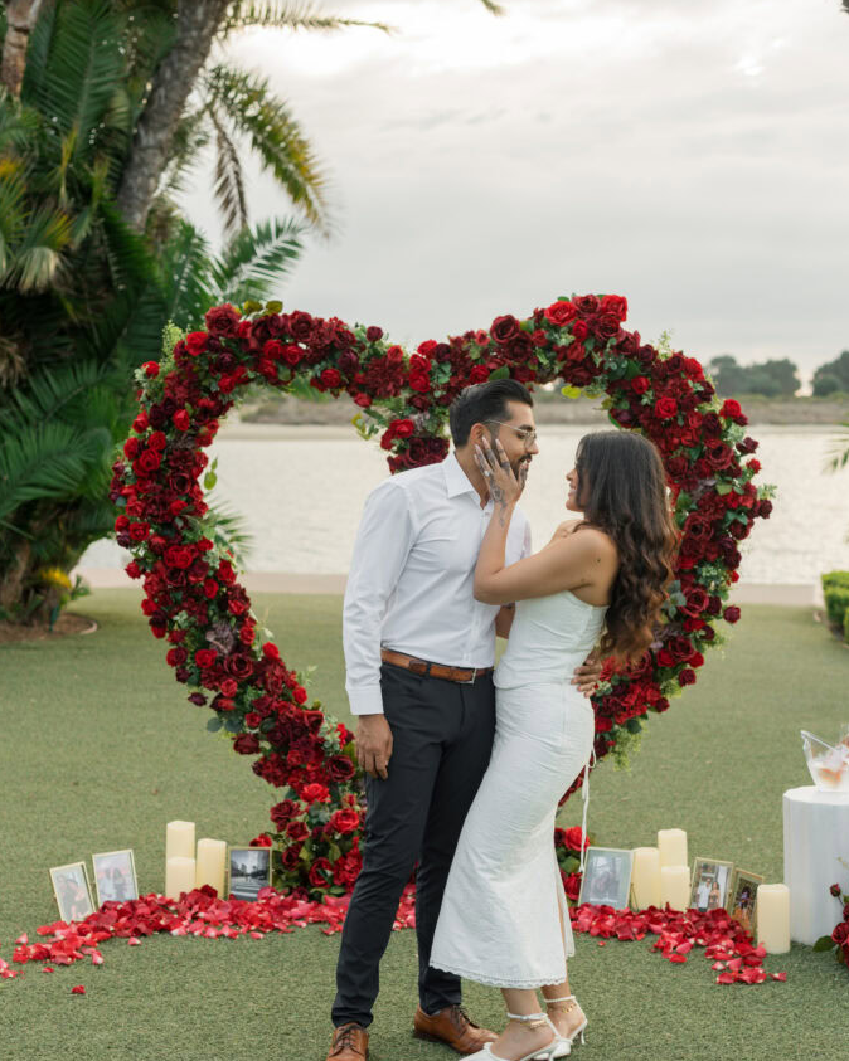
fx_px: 1791
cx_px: 426
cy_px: 620
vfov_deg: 33.0
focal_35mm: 57
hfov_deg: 26.7
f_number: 3.2
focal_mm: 50
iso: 100
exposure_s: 1/160
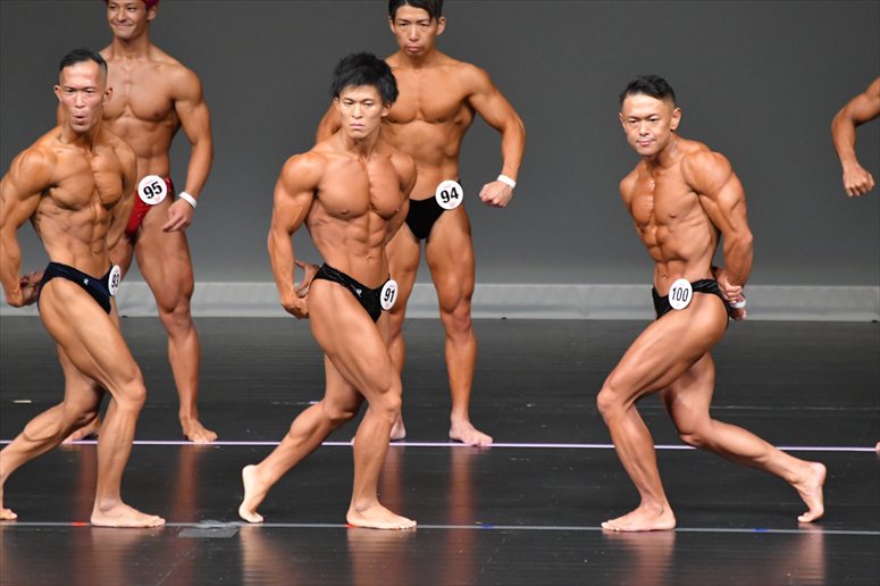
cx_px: 440
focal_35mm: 375
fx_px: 9162
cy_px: 293
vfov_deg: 3.7
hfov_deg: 5.5
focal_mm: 250
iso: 5000
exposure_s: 1/400
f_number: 5.6
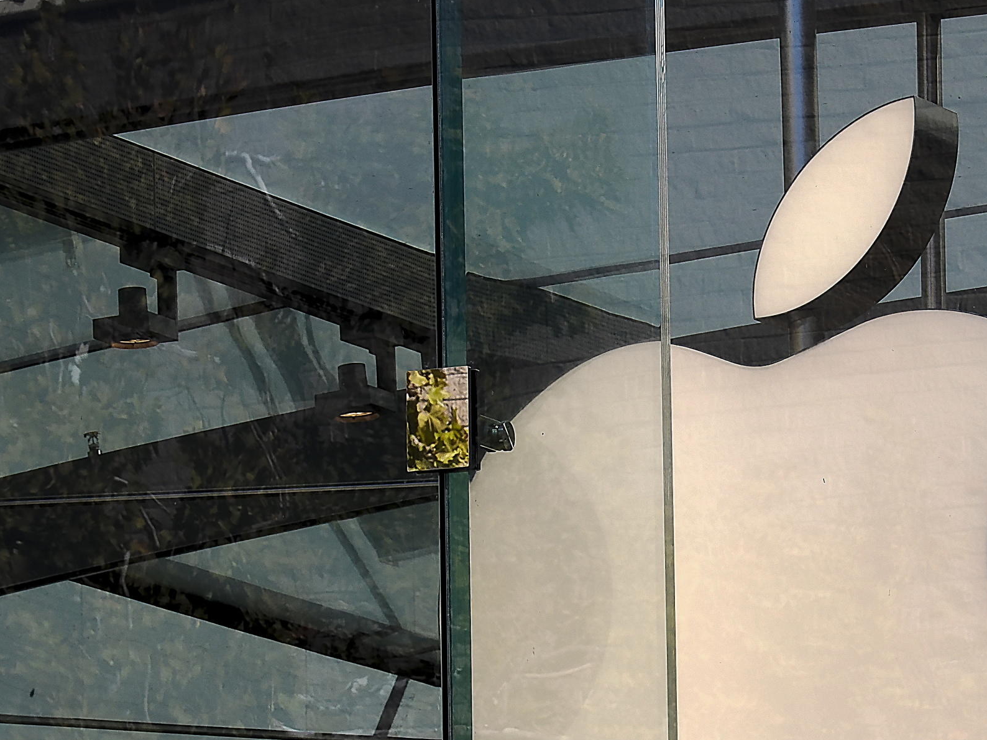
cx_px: 884
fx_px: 11034
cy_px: 669
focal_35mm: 387
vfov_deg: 3.8
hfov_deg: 5.1
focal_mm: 100
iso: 400
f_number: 8
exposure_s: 1/640
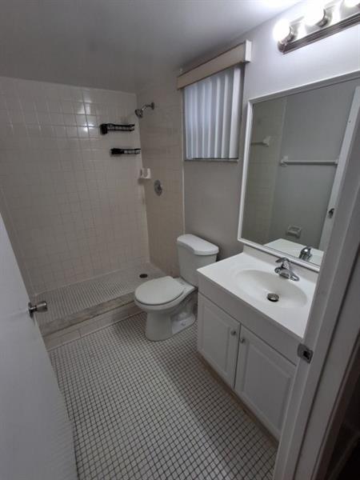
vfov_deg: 94.5
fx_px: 222
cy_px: 240
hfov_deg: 78.1
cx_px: 180
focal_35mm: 16
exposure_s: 1/120
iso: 40
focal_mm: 1.64
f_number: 2.2
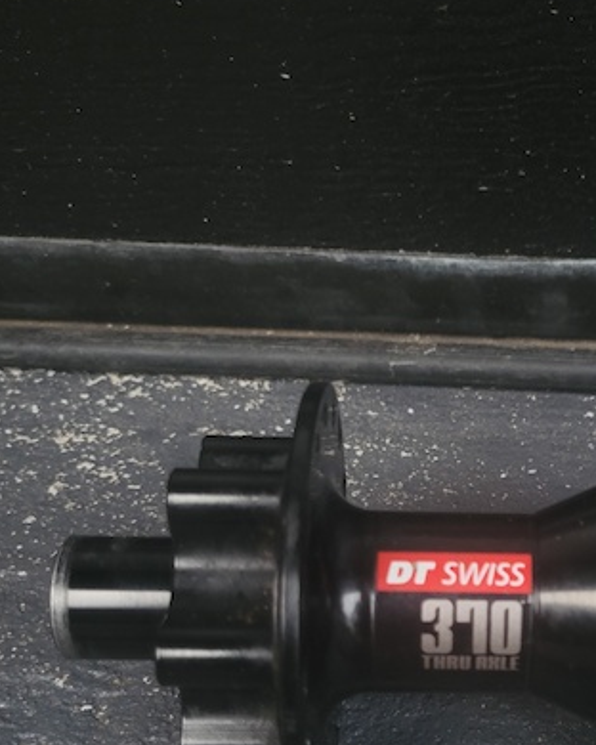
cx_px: 562
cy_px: 552
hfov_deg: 27.8
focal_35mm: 52
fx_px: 1147
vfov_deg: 35.3
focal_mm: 5.4
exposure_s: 1/40
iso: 160
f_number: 1.8
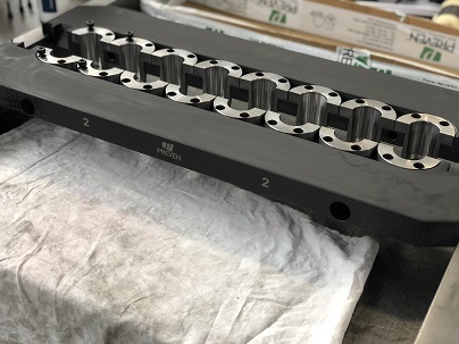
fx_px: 690
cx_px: 230
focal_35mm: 52
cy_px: 172
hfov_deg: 36.8
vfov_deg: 28.0
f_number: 2.4
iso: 40
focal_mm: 6
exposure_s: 1/60
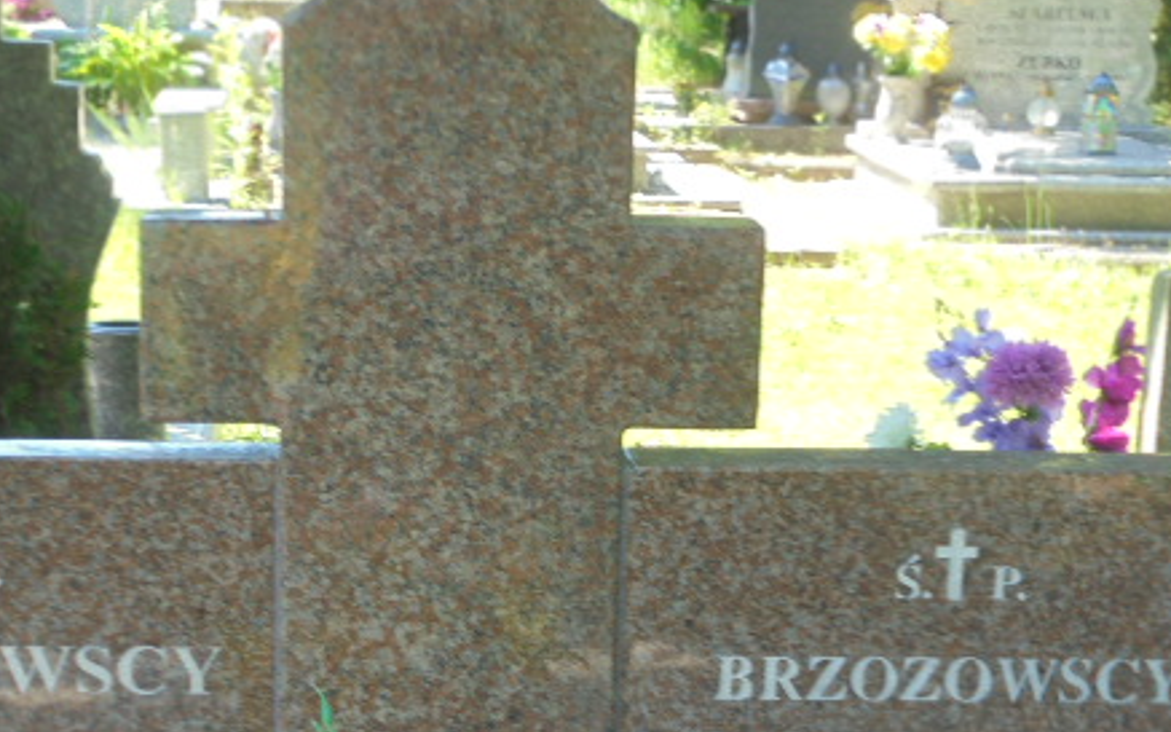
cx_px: 525
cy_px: 520
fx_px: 2425
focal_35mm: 76
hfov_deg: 27.1
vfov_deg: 17.1
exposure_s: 1/50
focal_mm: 8.9
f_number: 4.8
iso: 100
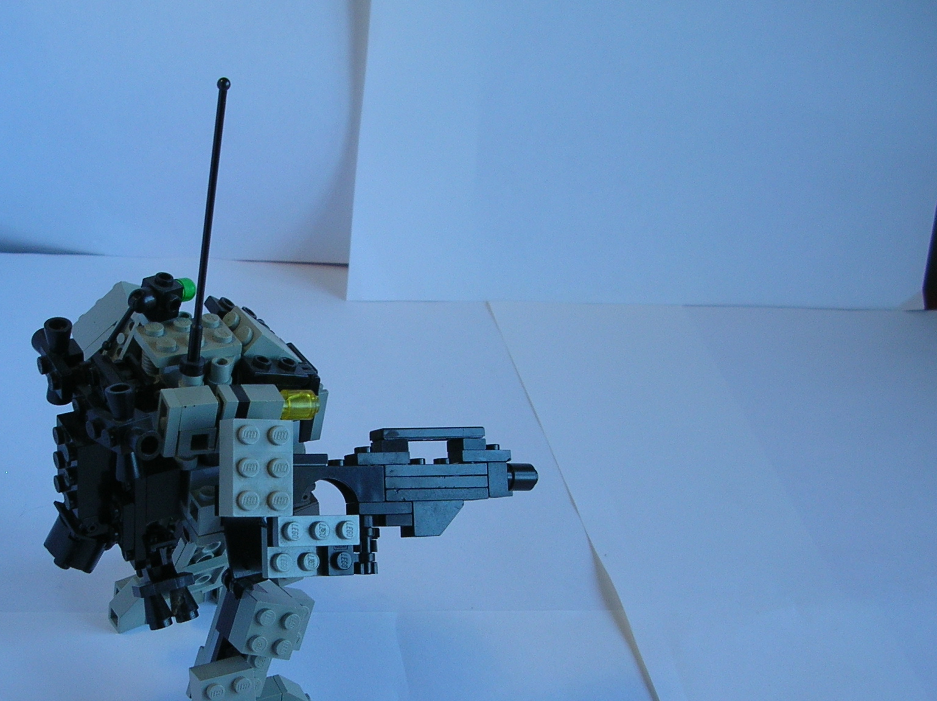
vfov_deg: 27.8
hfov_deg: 36.4
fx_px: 1406
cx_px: 298
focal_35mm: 52
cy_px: 473
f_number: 2.8
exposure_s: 1/31.1
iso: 50
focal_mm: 5.8
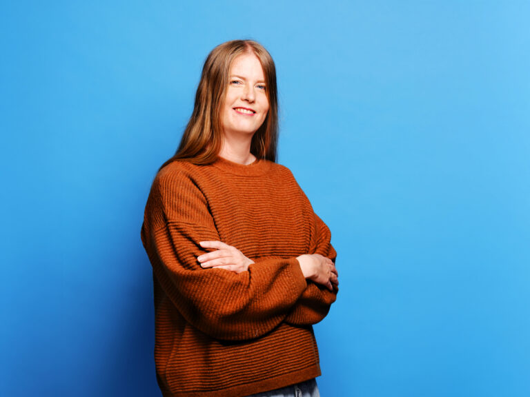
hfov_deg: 24.7
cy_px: 198
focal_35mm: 79
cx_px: 265
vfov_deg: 18.7
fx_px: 1210
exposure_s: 1/125
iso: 320
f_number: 5.6
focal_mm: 100
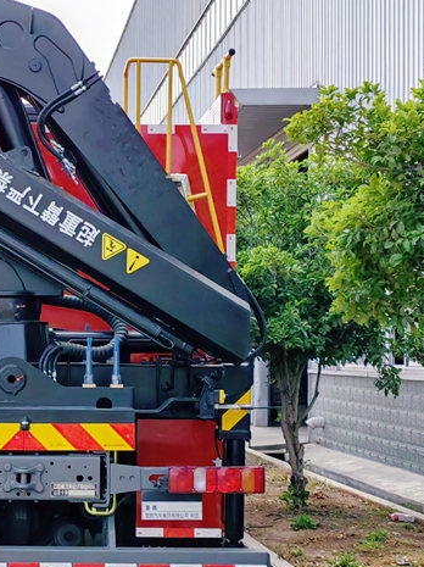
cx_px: 4
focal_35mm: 93
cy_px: 326
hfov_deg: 15.6
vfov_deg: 21.1
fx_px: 1521
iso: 80
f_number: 1.9
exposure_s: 1/2857
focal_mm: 5.52
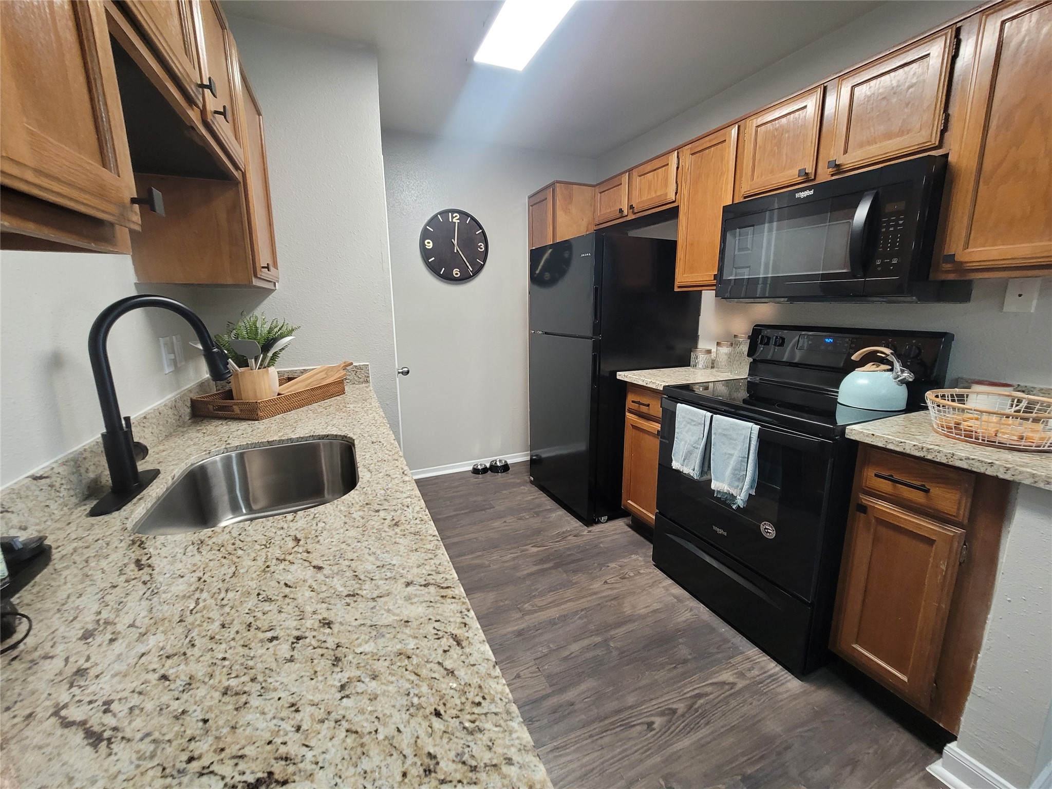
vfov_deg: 89.9
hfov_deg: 106.2
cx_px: 526
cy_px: 394
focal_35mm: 13
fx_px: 395
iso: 320
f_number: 2.2
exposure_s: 1/40
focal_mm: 2.2
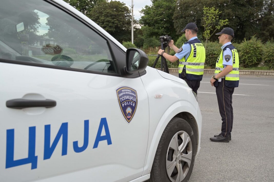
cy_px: 91
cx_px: 137
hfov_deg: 54.5
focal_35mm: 35
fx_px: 266
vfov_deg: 37.8
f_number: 5
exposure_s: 1/800
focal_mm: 35
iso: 500
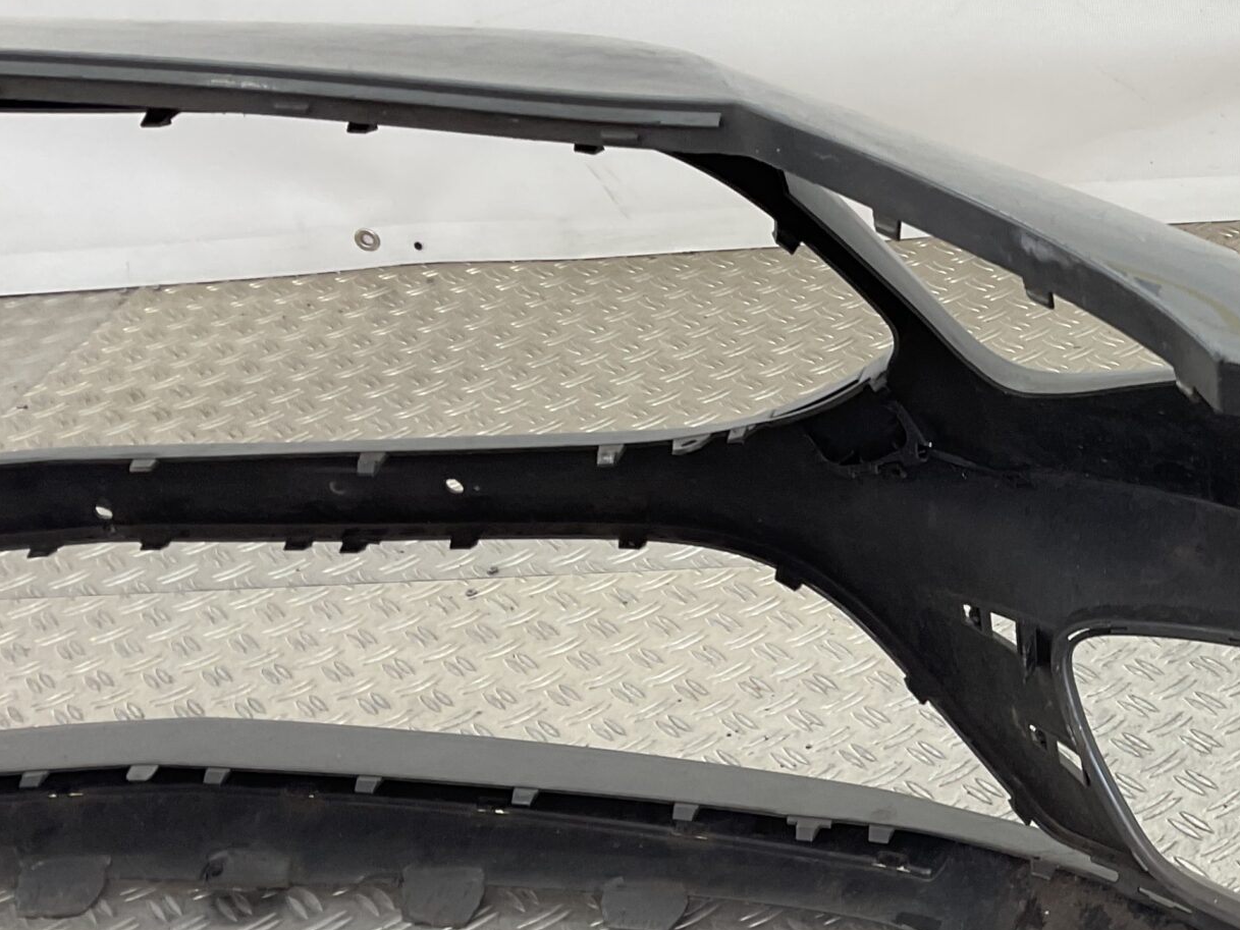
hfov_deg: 29.6
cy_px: 643
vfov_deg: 23.9
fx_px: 2185
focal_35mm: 61
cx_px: 1238
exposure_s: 1/100
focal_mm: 3
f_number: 1.8
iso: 25
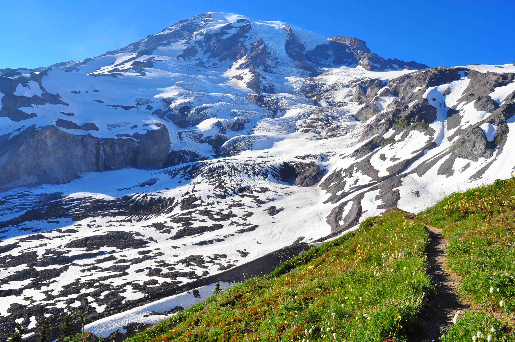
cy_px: 171
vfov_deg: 47.8
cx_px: 258
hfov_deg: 67.4
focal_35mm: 27
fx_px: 386
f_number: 13
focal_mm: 18
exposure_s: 1/200
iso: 200
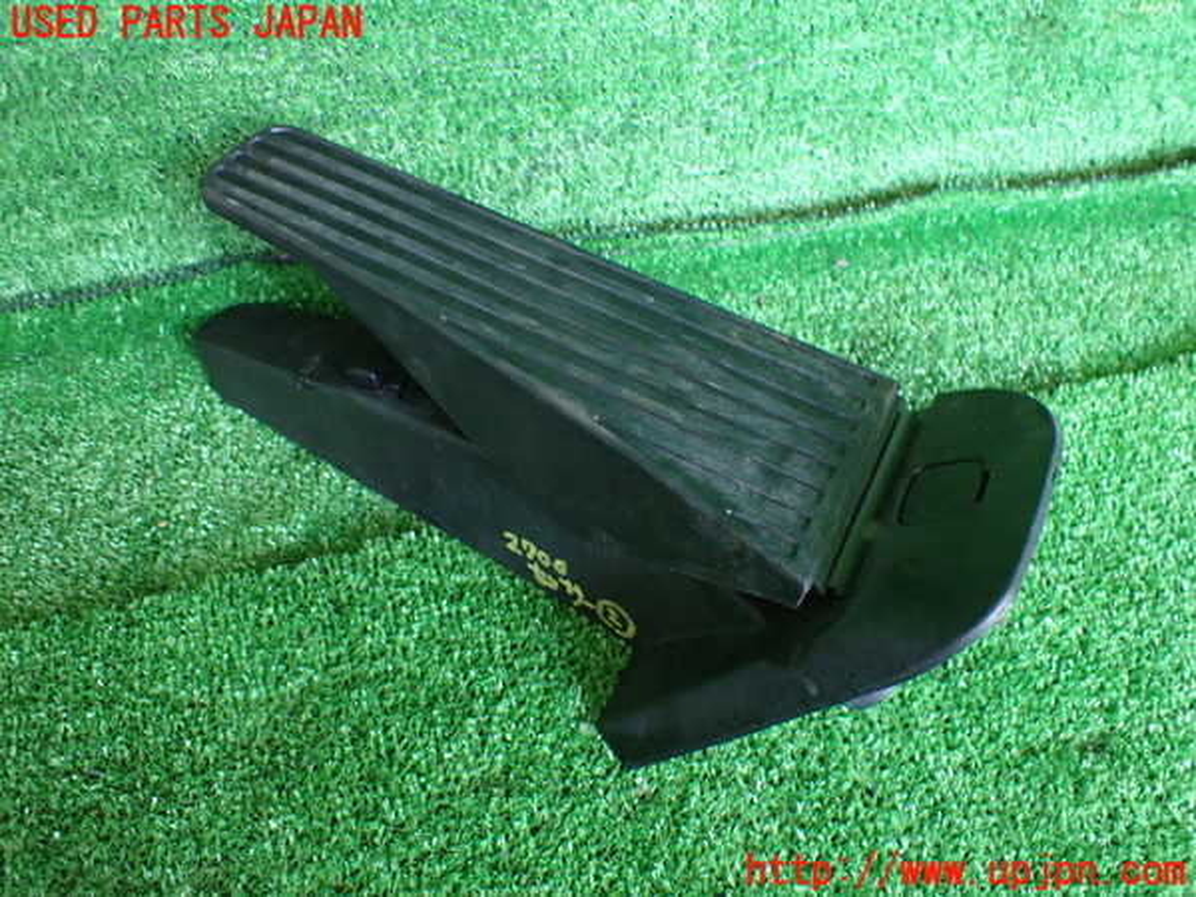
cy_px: 448
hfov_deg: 60.0
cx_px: 598
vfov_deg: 46.8
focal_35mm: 30
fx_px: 1037
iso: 800
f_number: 2.3
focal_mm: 5.4
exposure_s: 1/80
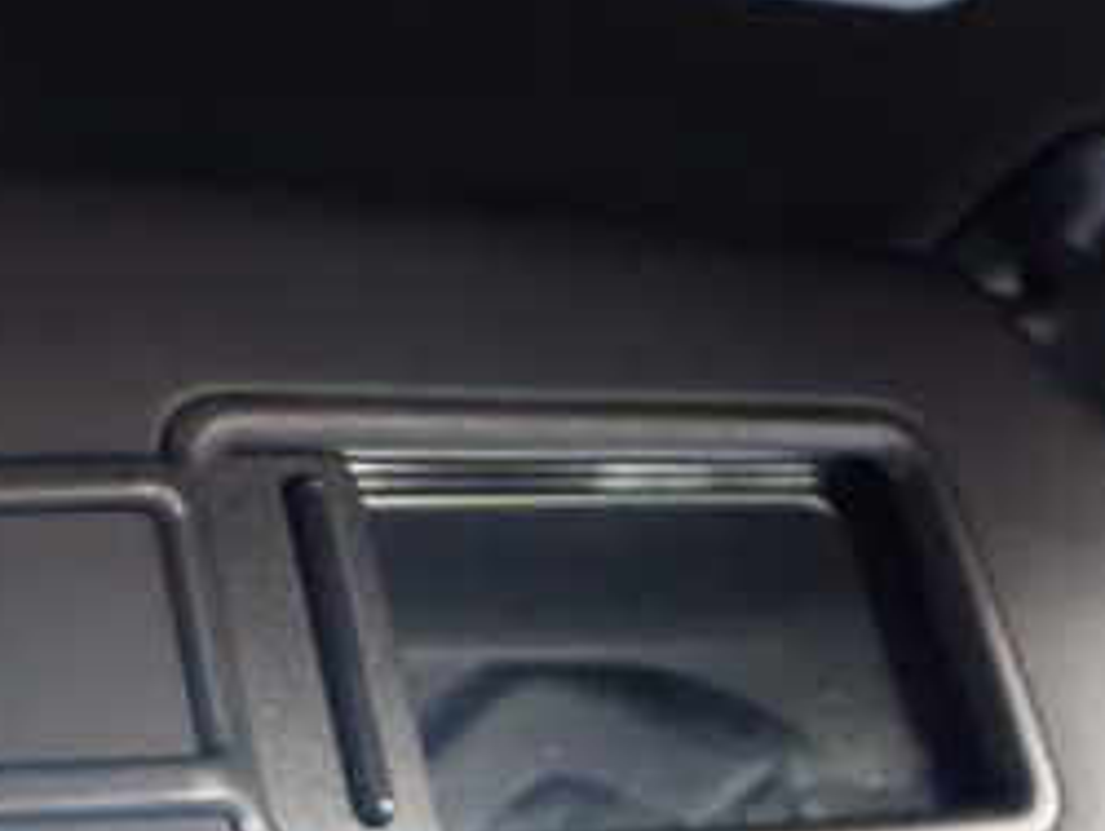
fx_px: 2301
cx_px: 93
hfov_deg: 26.1
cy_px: 526
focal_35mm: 72
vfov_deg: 20.4
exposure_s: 1/25
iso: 800
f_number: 2.3
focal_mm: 5.4
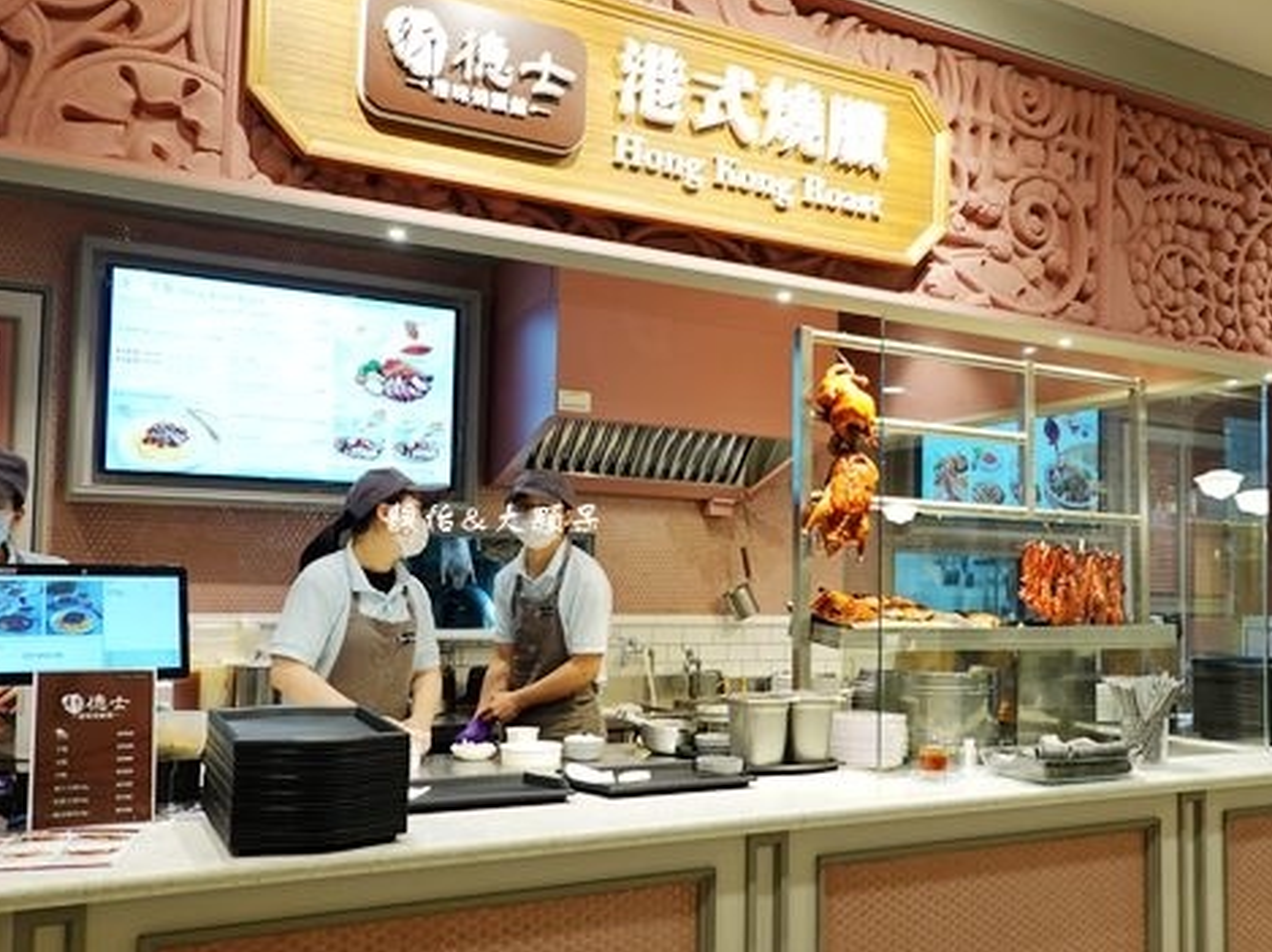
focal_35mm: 32
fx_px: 1175
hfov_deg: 56.8
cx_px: 686
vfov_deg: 44.0
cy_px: 528
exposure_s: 1/30
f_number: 2.8
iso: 250
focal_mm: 9
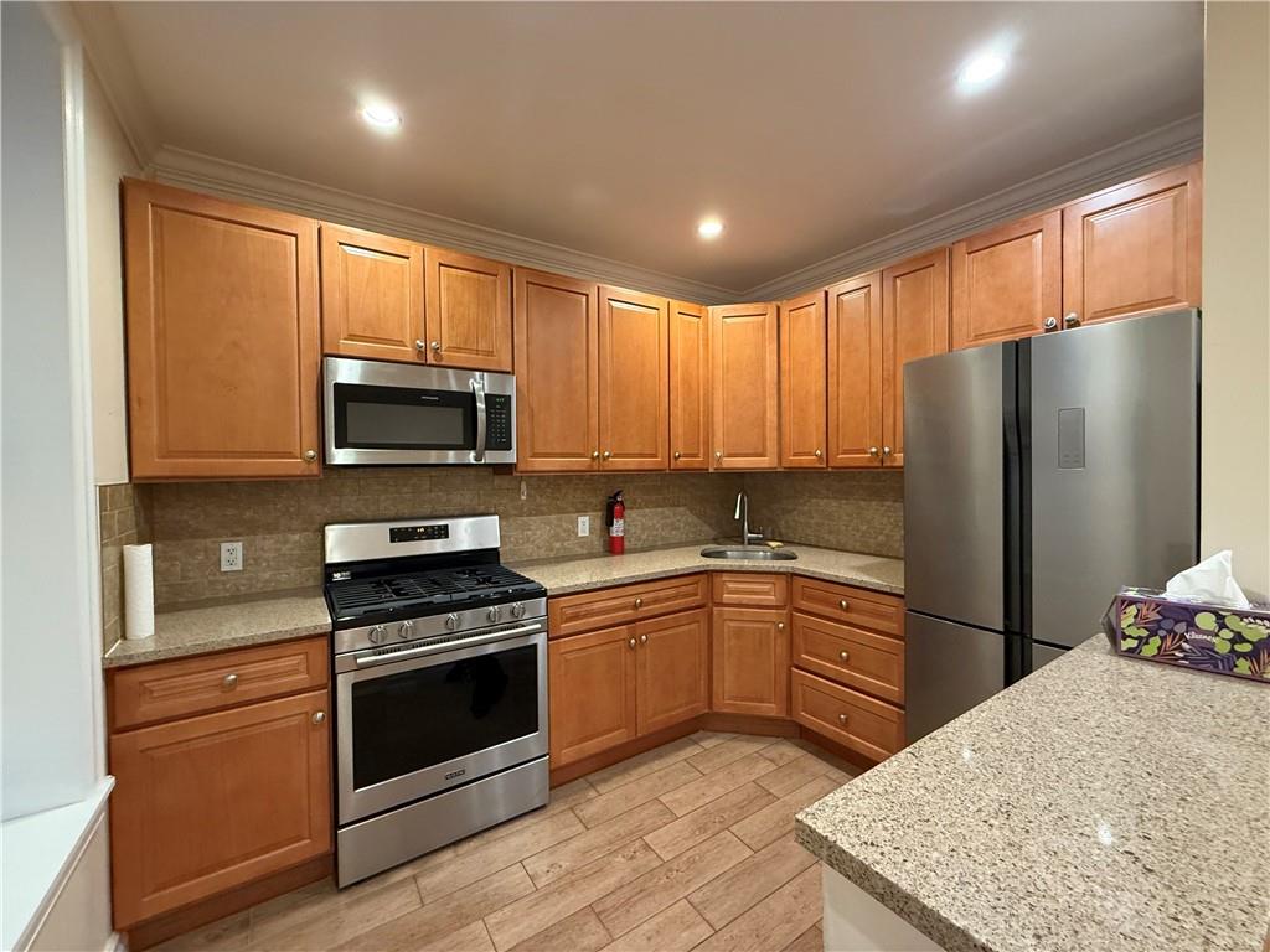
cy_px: 476
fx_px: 514
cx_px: 635
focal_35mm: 14
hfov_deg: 102.1
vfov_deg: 85.7
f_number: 2.2
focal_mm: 2.22
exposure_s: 1/60
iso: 500
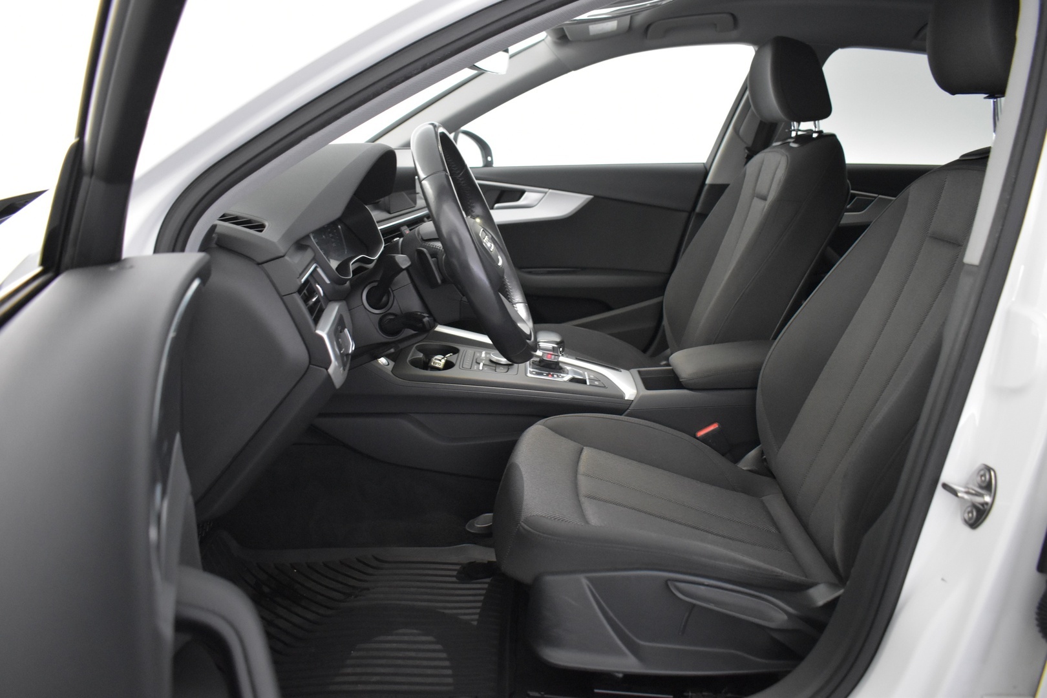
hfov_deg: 67.4
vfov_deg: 47.9
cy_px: 349
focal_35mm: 27
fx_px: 785
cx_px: 524
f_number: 3.5
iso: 2500
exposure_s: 1/30
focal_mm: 18
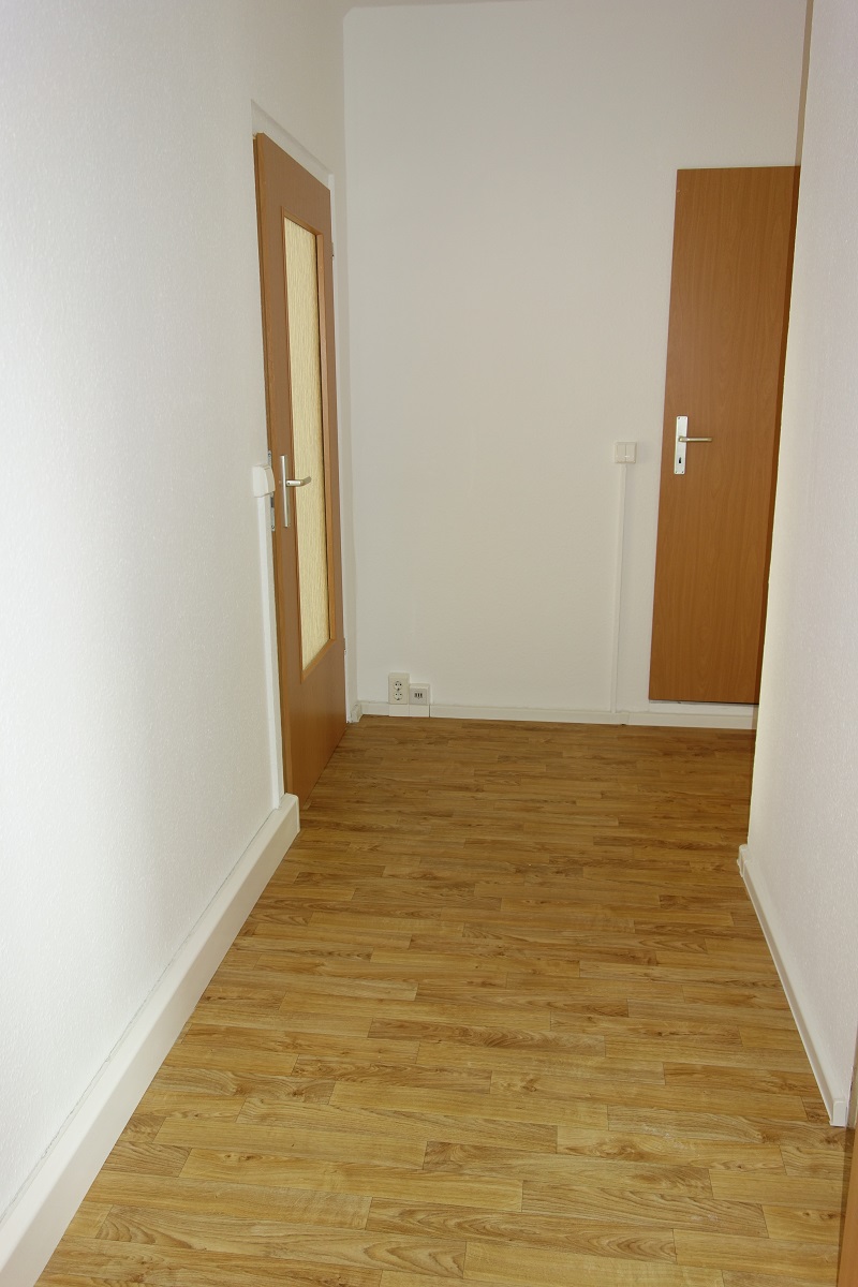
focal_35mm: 28
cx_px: 429
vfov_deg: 65.5
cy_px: 644
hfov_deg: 46.4
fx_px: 1001
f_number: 1.8
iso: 125
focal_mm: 10.4
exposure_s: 1/30
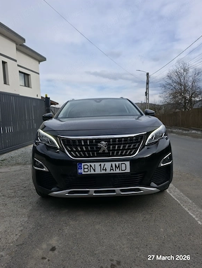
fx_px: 186
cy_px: 134
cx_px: 98
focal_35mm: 24
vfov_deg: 71.5
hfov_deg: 56.9
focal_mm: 6.3
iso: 50
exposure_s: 1/1804
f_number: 1.7
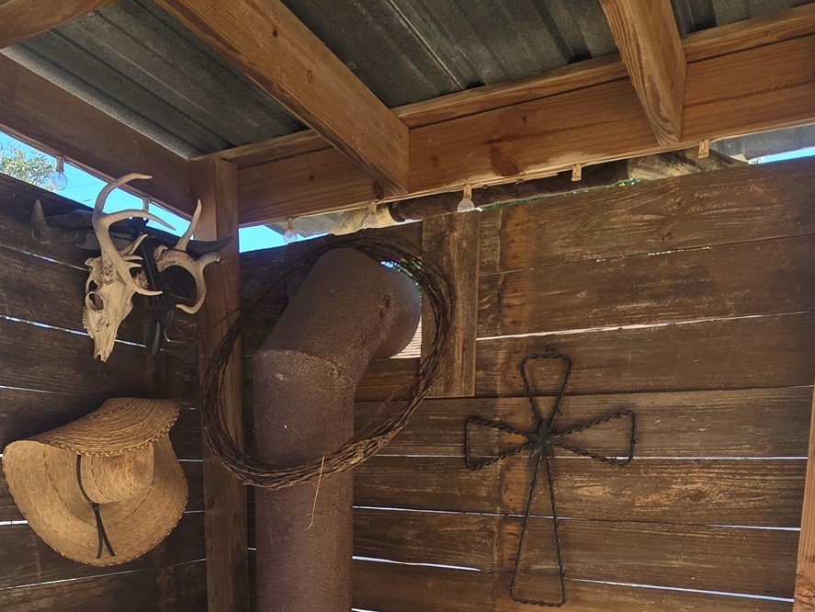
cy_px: 590
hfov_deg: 59.7
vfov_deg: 41.6
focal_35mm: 30
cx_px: 353
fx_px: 707
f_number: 2.2
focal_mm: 2.2
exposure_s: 1/571
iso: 50
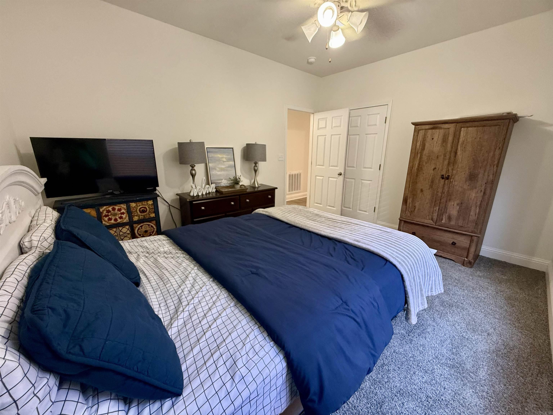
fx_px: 224
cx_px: 276
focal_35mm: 14
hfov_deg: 102.1
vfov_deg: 85.7
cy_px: 208
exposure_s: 1/60
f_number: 2.2
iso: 250
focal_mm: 2.22
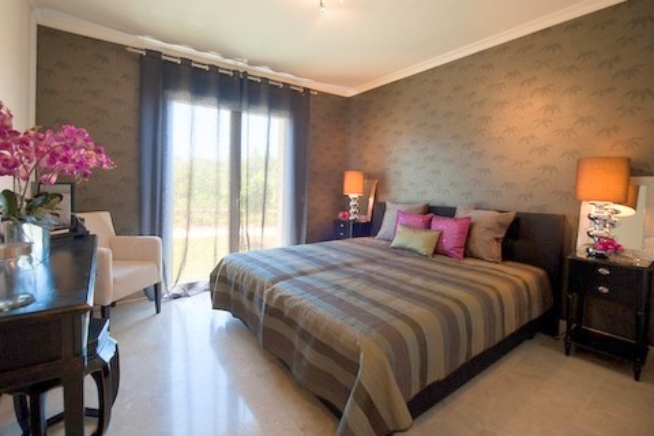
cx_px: 327
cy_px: 218
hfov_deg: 104.3
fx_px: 254
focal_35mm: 14
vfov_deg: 81.2
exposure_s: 1/25
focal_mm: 14
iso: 200
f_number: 3.5
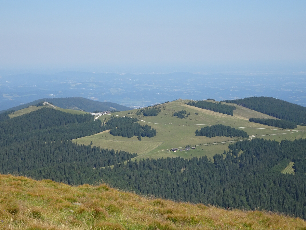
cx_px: 141
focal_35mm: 79
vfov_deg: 18.7
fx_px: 698
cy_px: 127
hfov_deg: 24.7
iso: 80
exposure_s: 1/500
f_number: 4.5
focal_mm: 10.59
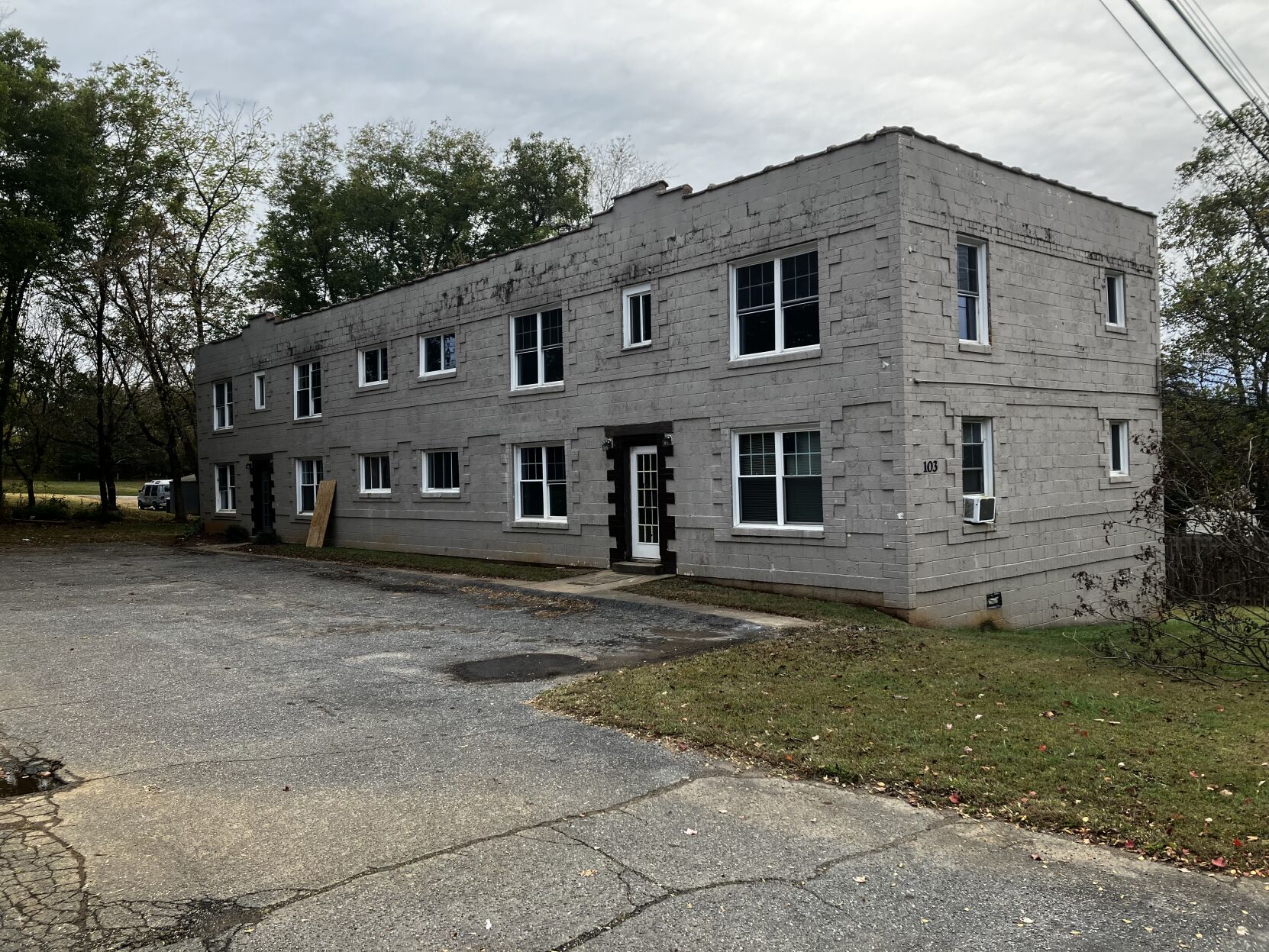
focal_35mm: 28
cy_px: 476
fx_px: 1027
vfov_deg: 49.8
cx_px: 634
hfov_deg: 63.4
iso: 32
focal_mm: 3.99
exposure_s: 1/210
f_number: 1.8
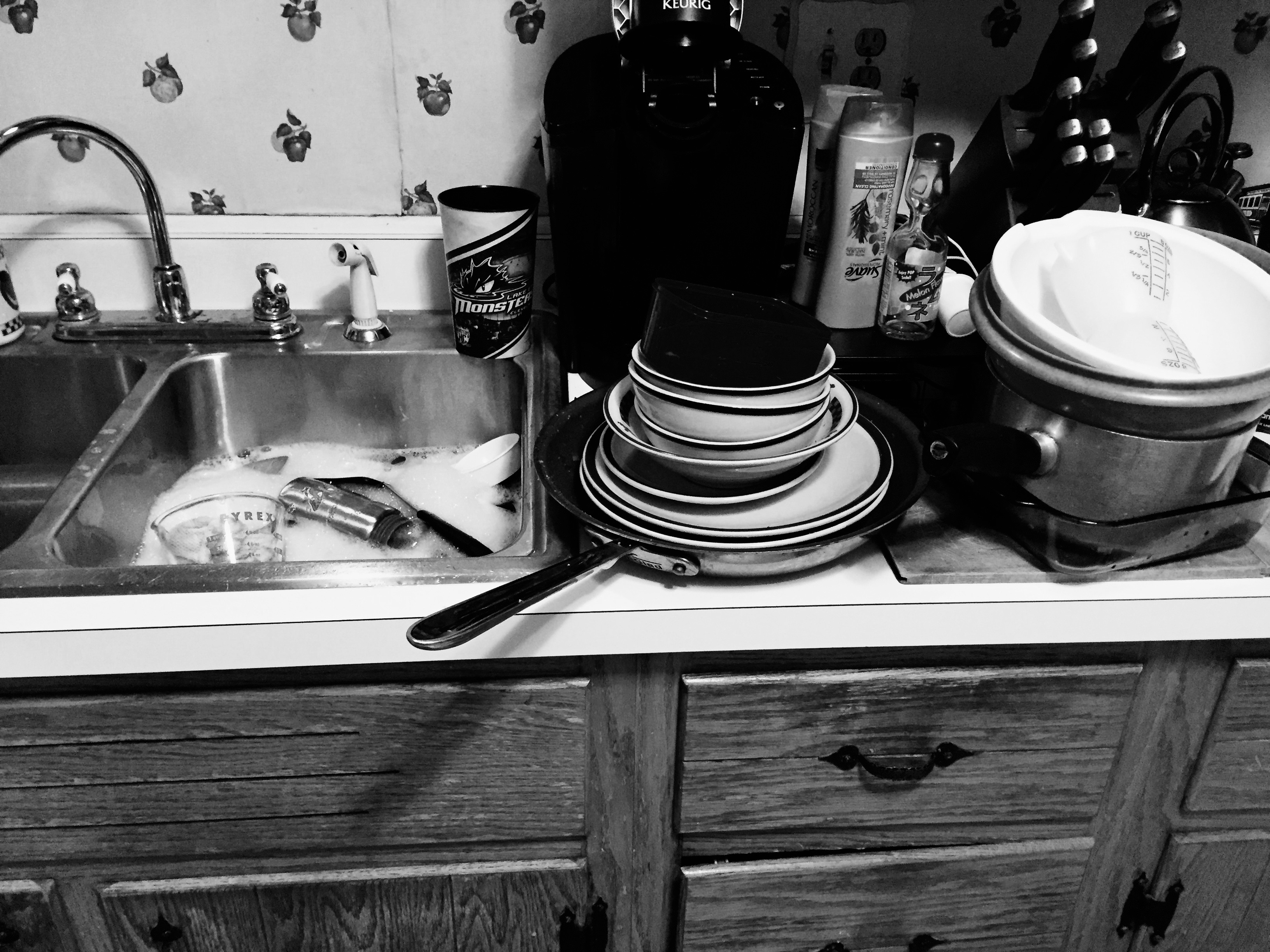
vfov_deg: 48.2
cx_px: 635
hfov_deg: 61.7
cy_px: 476
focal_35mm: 29
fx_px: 1064
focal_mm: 4.15
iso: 250
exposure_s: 1/24
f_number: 2.2
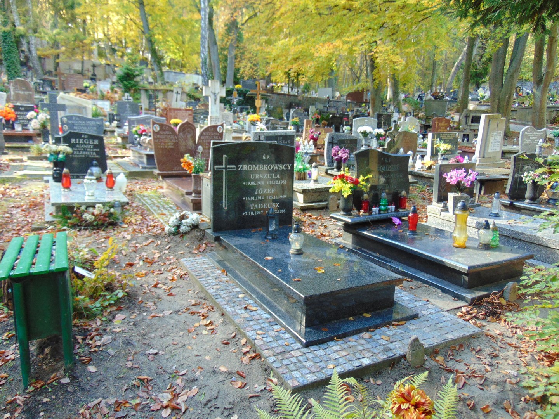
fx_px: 404
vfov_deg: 54.9
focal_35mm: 25
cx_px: 280
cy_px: 210
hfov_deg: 69.4
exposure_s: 1/30
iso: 100
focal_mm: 4.5
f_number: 3
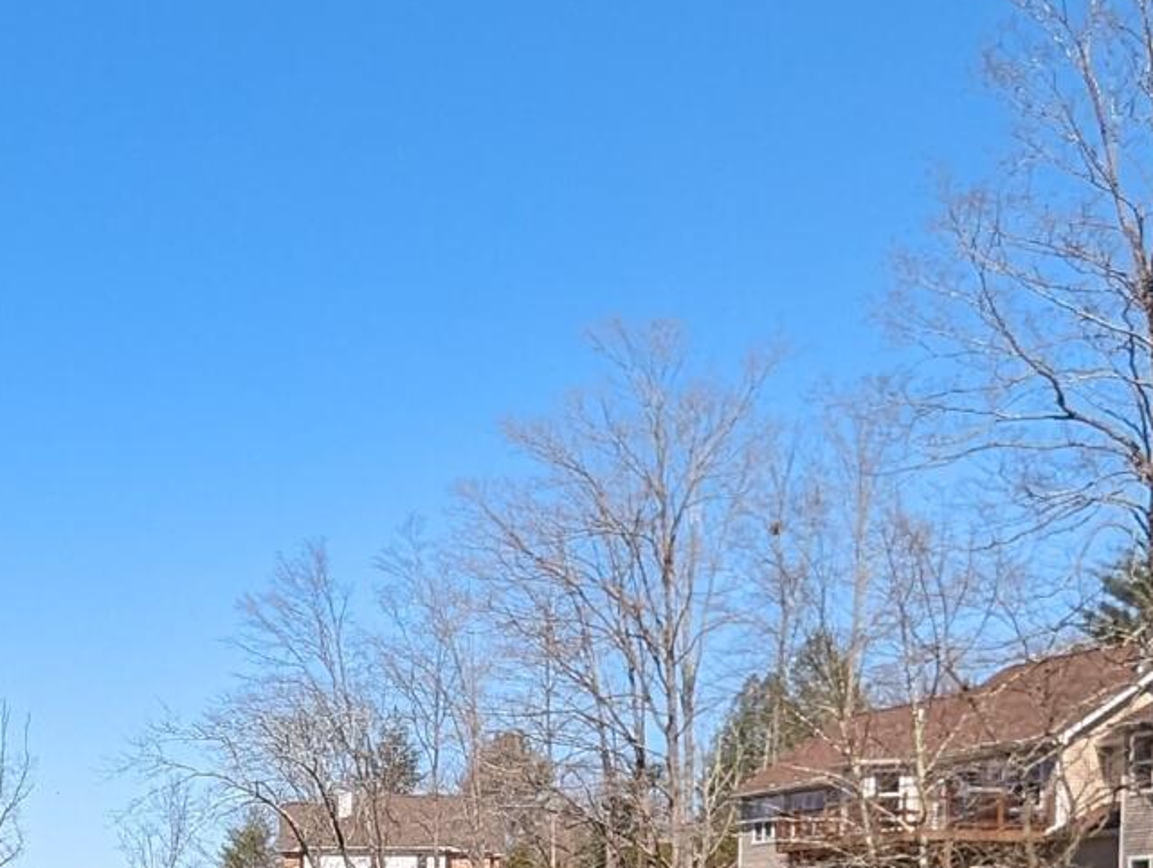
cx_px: 124
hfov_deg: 25.2
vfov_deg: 18.7
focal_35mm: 75
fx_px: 2502
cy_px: 1026
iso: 49
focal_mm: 2.35
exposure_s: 1/1439
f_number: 2.2
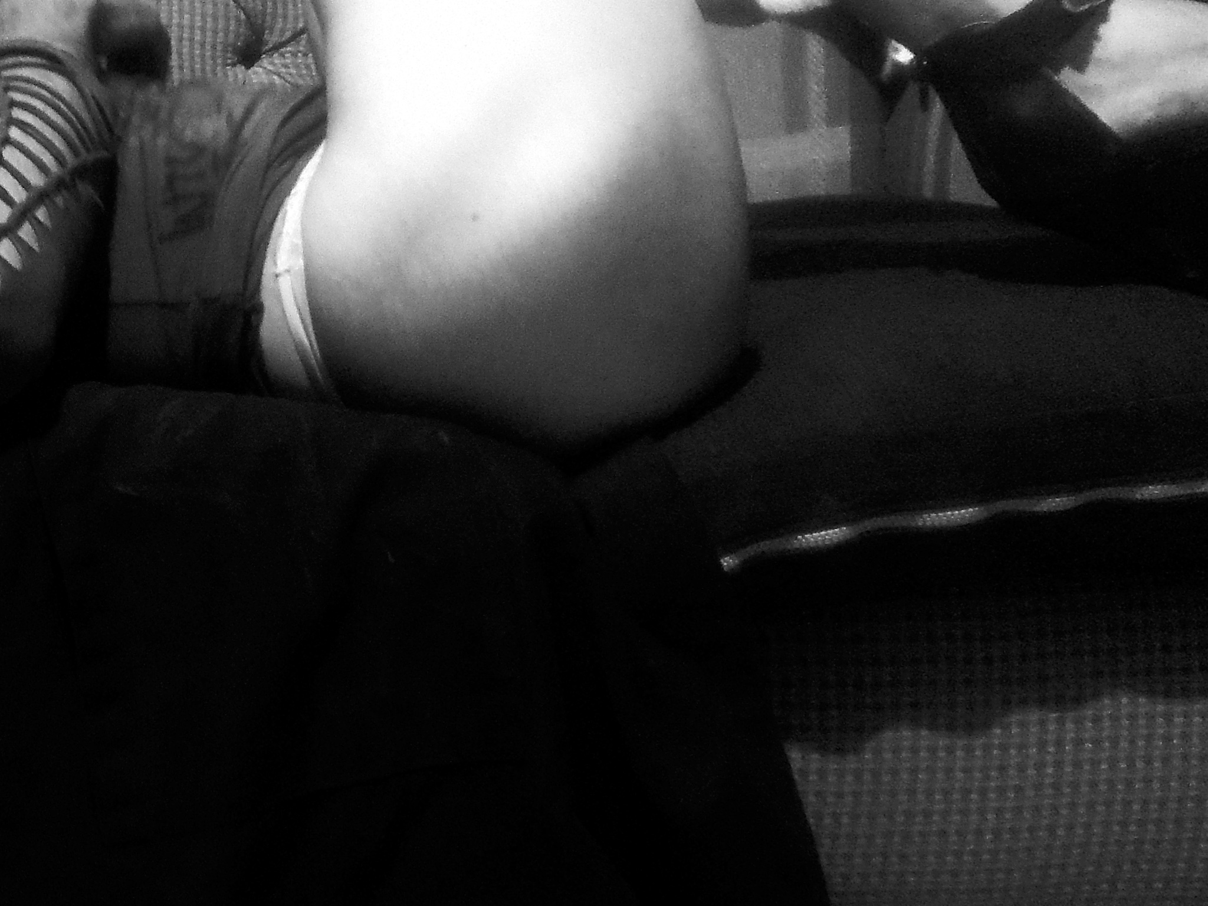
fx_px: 1884
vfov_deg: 27.0
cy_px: 386
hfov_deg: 31.8
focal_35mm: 54
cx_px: -90
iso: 200
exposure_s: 1
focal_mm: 4.3
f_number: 2.8
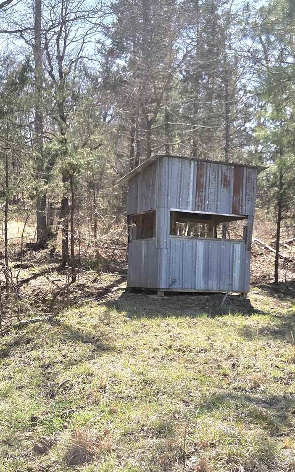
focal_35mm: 50
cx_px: 138
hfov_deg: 25.8
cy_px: 283
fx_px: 643
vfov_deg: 40.1
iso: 80
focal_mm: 5.4
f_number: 1.8
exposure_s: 1/3333
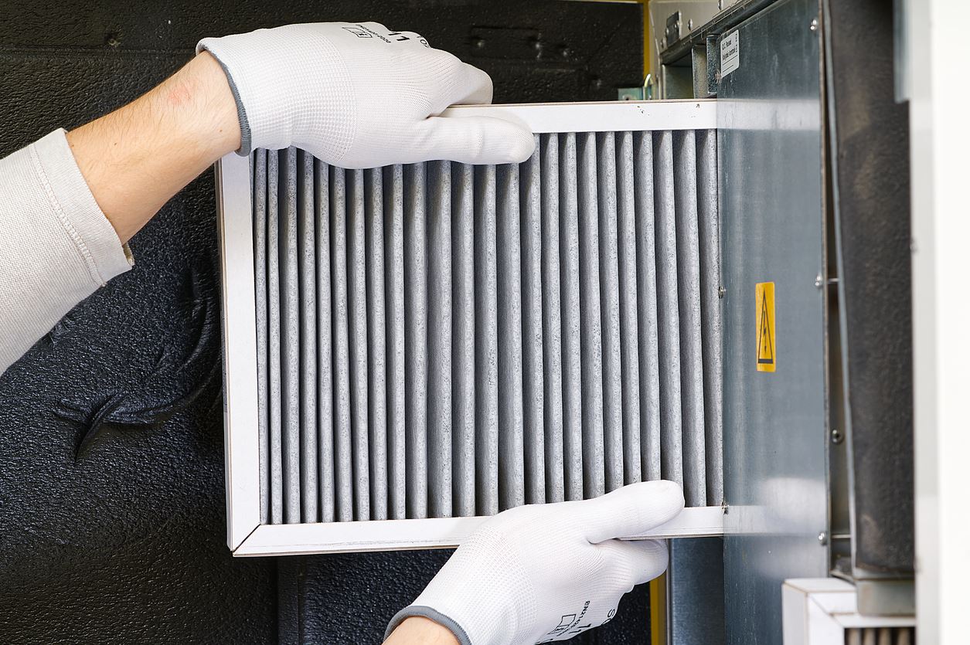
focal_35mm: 90
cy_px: 322
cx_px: 485
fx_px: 2423
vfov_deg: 15.2
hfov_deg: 22.6
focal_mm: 90
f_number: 9
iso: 50
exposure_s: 1/250
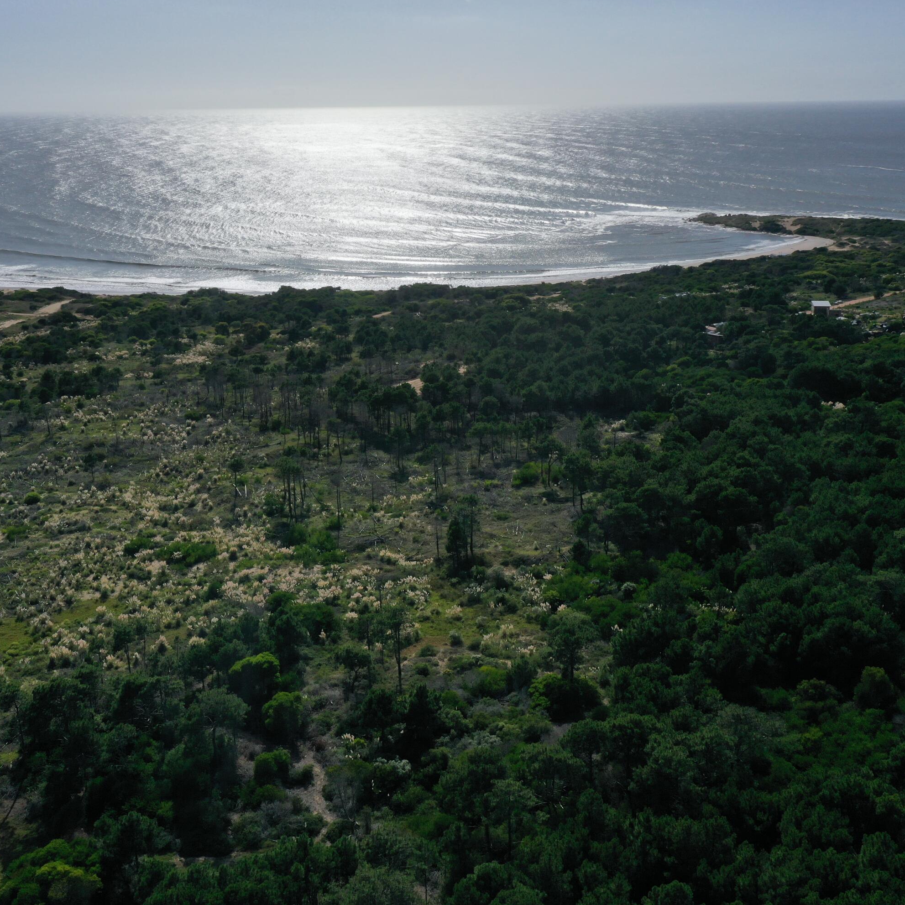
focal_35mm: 36
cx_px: 418
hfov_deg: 46.0
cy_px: 449
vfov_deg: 46.0
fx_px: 1065
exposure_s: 1/1250
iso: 100
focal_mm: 10.26
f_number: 8
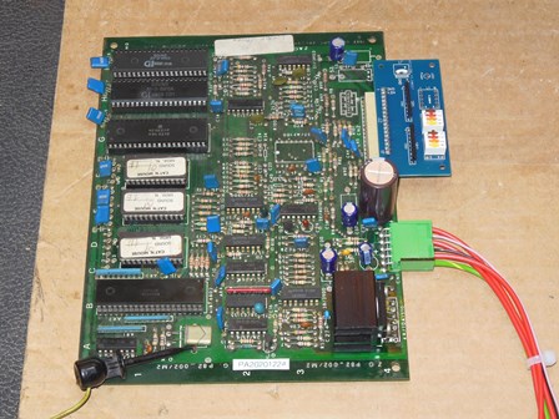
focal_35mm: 66
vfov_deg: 22.3
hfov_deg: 29.4
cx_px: 280
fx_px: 1066
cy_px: 210
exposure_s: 1/60
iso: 200
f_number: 4.3
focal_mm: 11.7
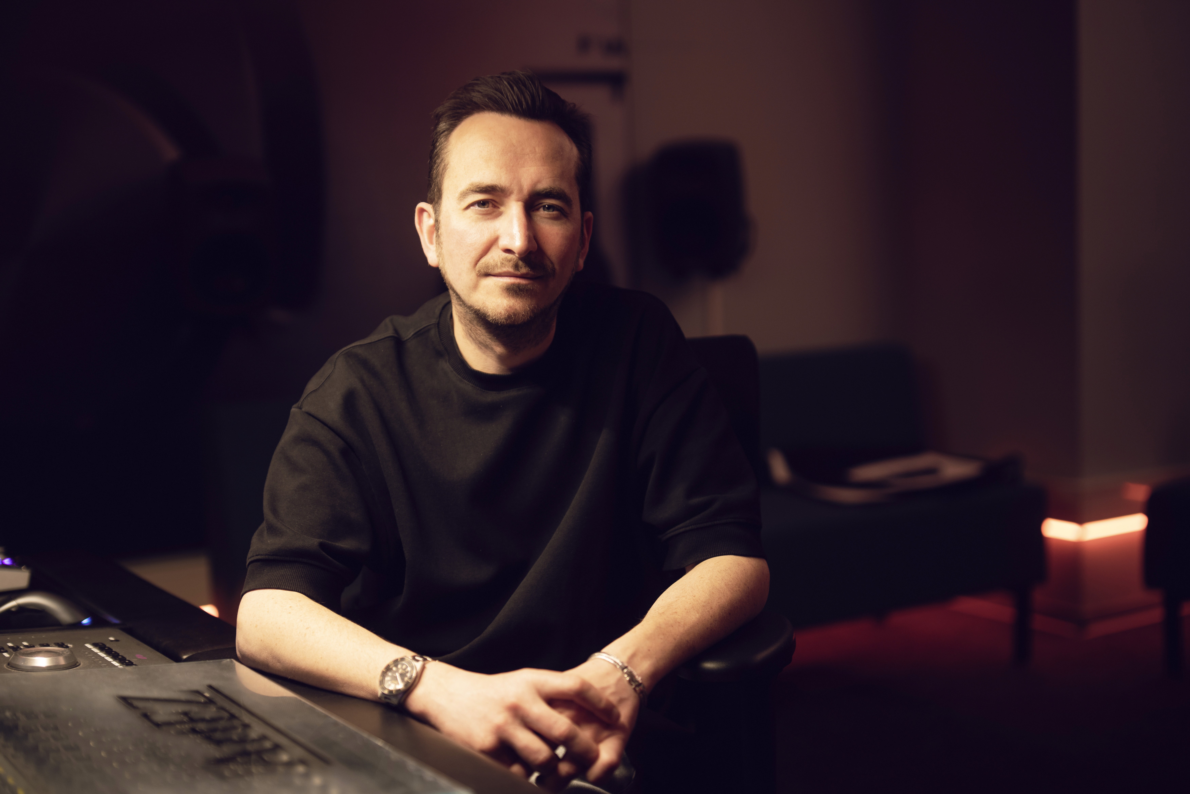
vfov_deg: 27.0
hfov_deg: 39.6
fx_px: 1653
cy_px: 397
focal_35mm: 50
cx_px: 595
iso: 400
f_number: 1.8
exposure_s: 1/50
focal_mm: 50
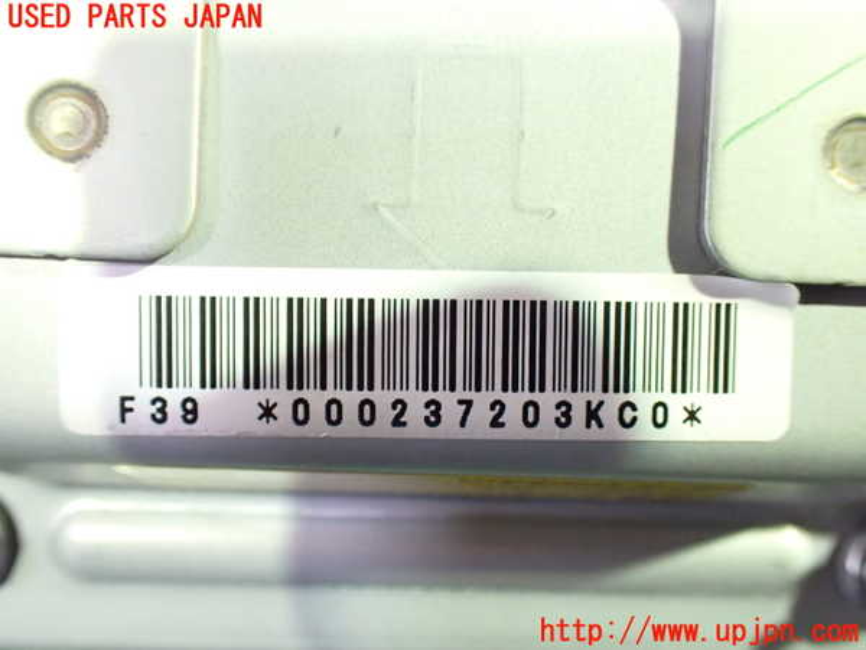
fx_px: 751
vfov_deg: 46.8
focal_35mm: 30
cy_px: 325
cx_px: 433
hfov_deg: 60.0
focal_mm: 5.4
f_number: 2.3
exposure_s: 1/30
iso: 1000
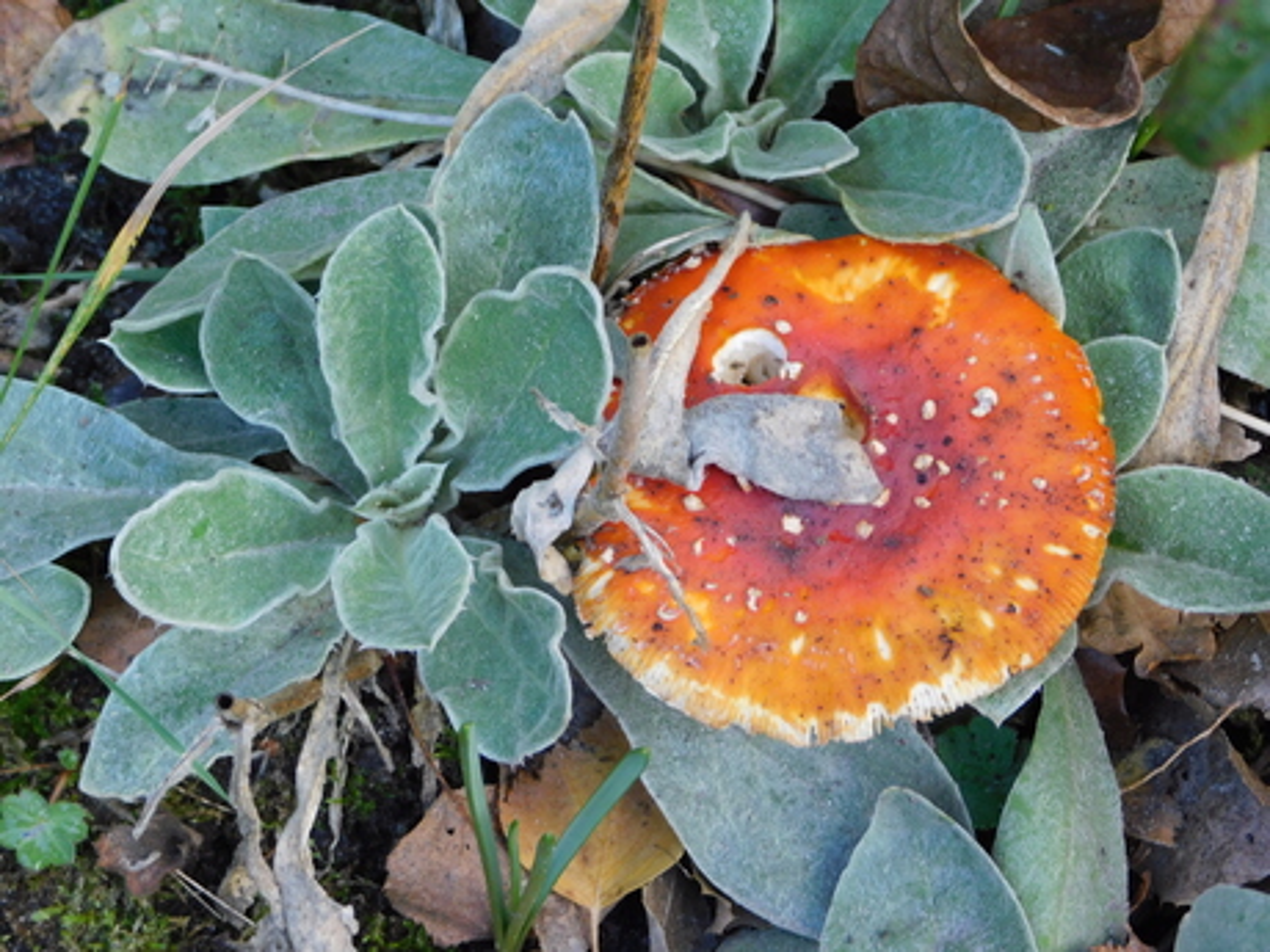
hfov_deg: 9.8
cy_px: 476
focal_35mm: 202
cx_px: 635
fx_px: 7411
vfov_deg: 7.4
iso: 200
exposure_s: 1/30
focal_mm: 35.9
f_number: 5.4
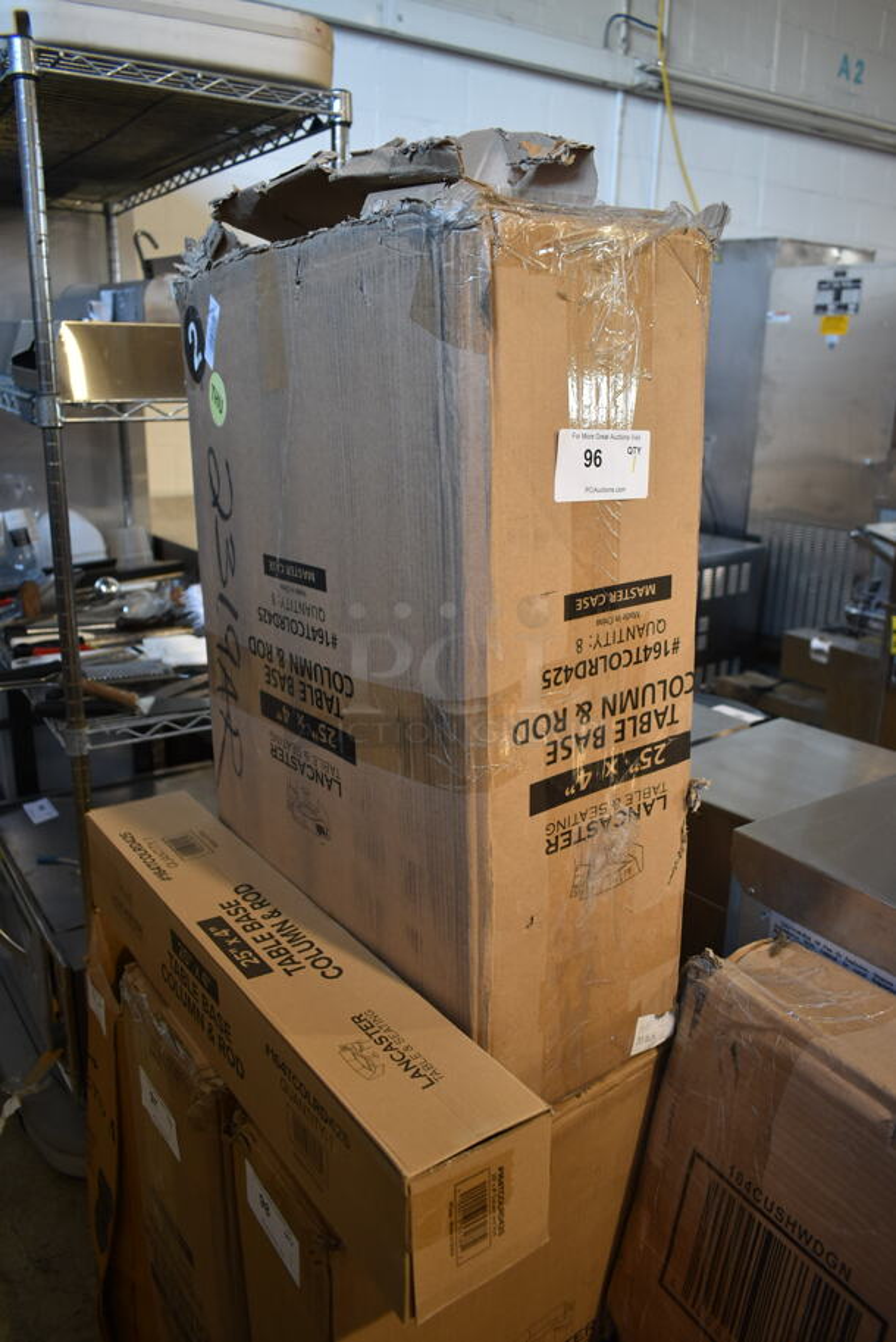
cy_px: 671
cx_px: 448
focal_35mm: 27
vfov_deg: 67.3
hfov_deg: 48.0
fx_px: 1006
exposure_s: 1/30
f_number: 3.5
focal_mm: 18
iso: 400
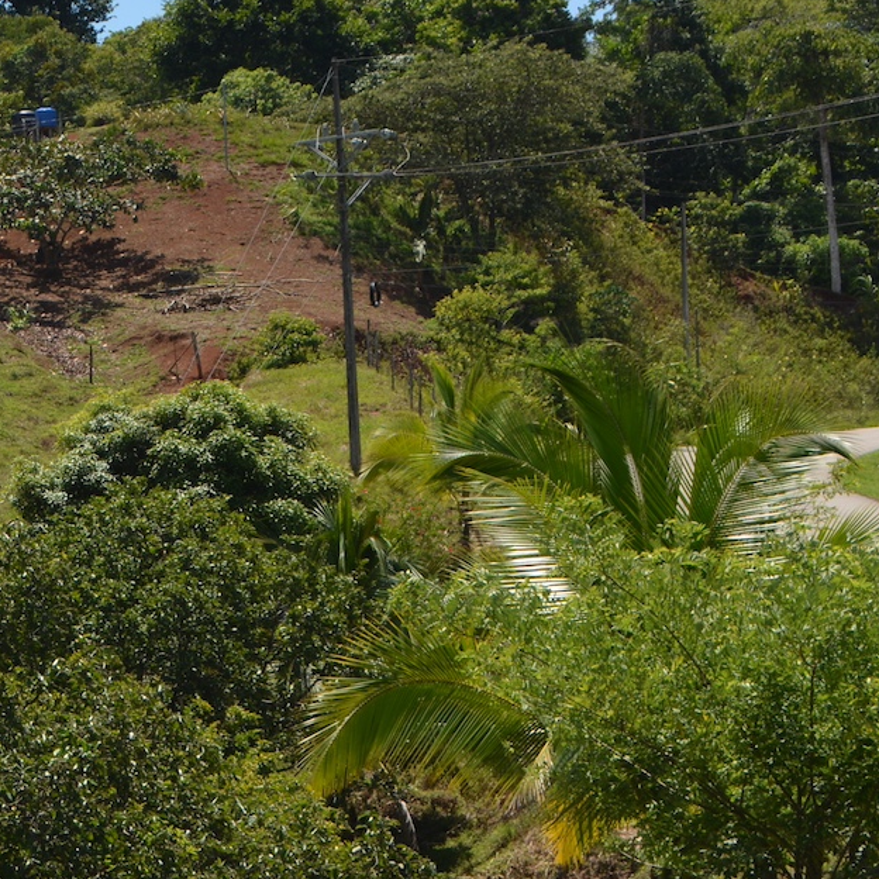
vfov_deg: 12.5
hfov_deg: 12.0
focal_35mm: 139
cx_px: -411
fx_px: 3993
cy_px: 274
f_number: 10
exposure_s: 1/200
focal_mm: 32
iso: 100
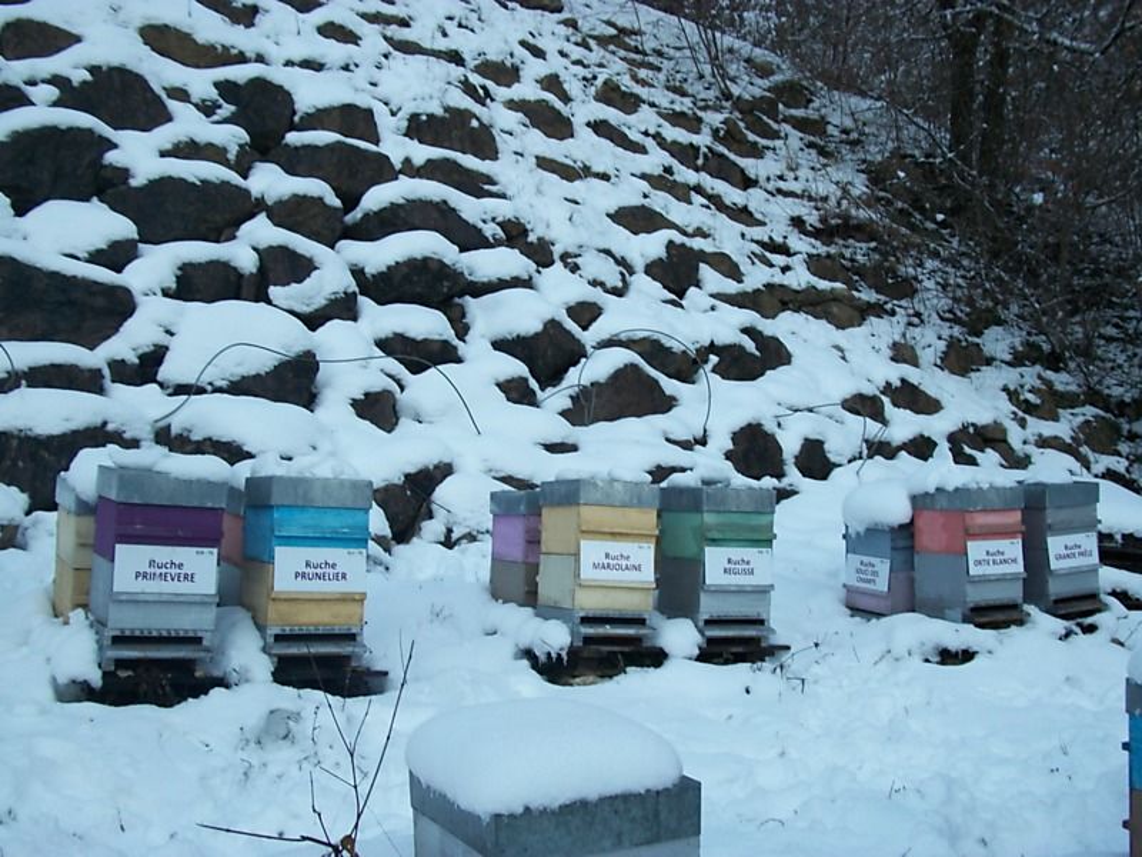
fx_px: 1320
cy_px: 428
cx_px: 571
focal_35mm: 40
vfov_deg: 36.0
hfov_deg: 46.8
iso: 80
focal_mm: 7.1
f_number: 3.2
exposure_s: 1/125
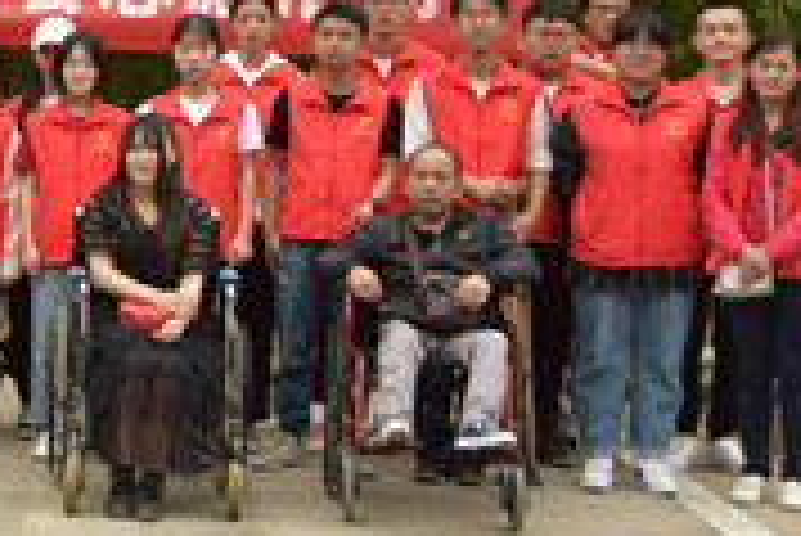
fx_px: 2360
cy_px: 95
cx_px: -500
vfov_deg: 12.9
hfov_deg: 16.9
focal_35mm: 106
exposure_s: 1/400
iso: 400
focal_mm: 18
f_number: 4.5
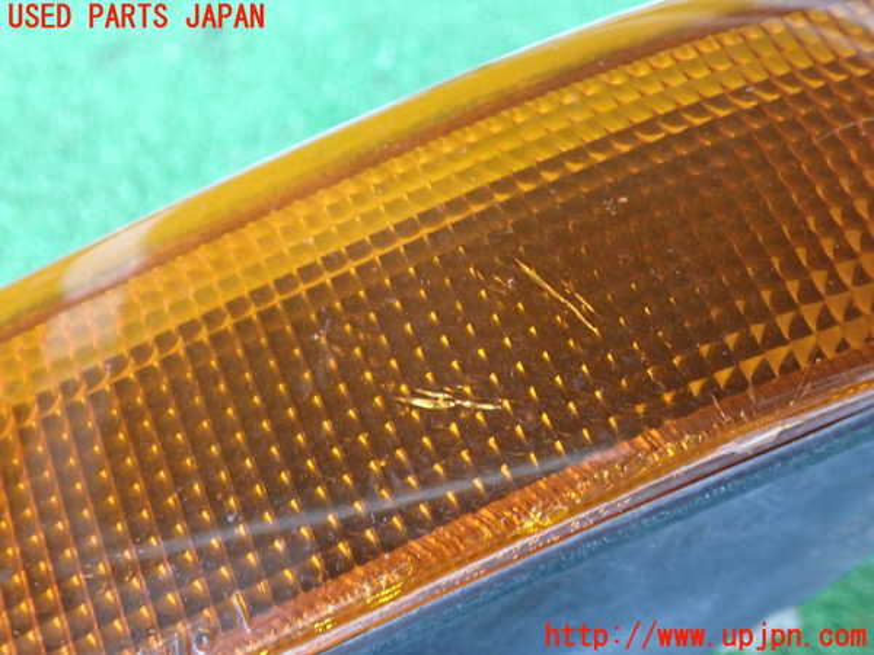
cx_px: 437
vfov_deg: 37.7
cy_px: 328
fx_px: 959
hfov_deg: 49.0
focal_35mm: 38
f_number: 2.7
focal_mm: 6.83
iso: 500
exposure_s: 1/40
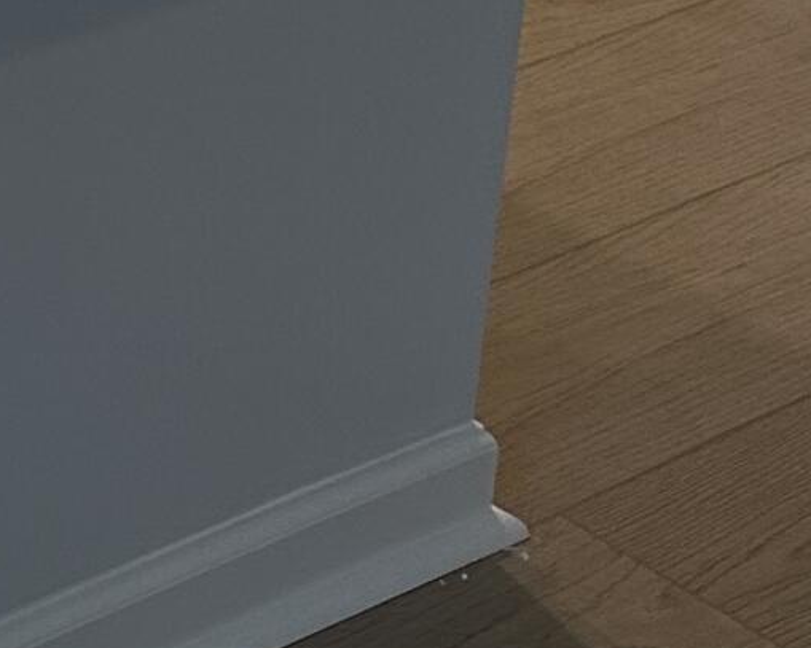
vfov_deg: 9.9
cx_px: -1095
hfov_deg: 11.6
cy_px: -900
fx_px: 3312
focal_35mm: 138
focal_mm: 6.86
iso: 100
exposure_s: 1/120
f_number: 1.78
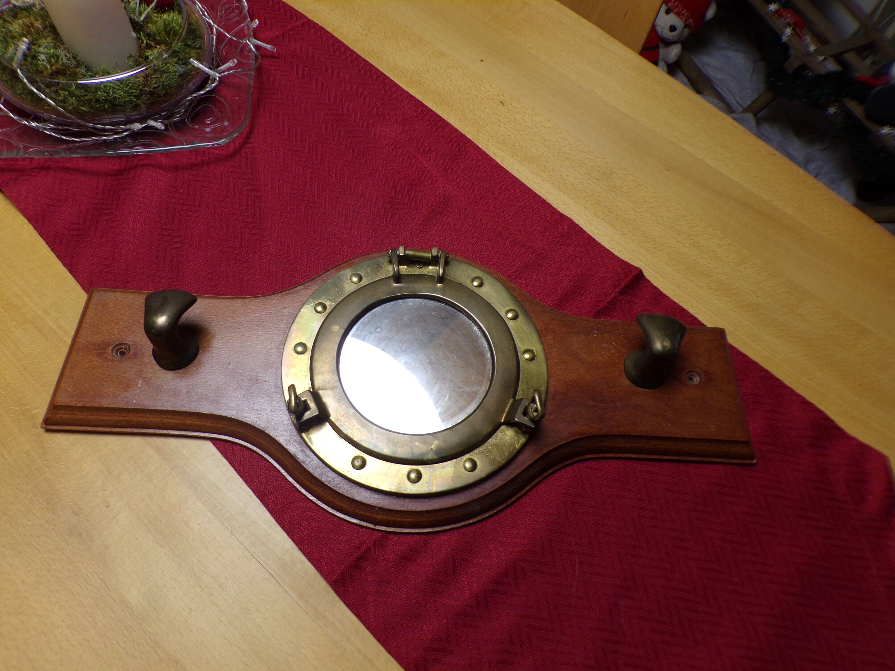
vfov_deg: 56.8
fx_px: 621
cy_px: 336
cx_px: 448
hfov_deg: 71.6
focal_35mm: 24
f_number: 3
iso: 100
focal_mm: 4.3
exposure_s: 1/70
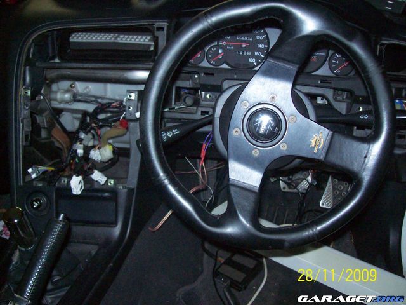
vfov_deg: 39.7
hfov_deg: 51.4
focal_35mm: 36
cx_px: 203
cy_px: 152
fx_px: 422
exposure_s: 1/128
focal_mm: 6
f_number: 2.7
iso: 400
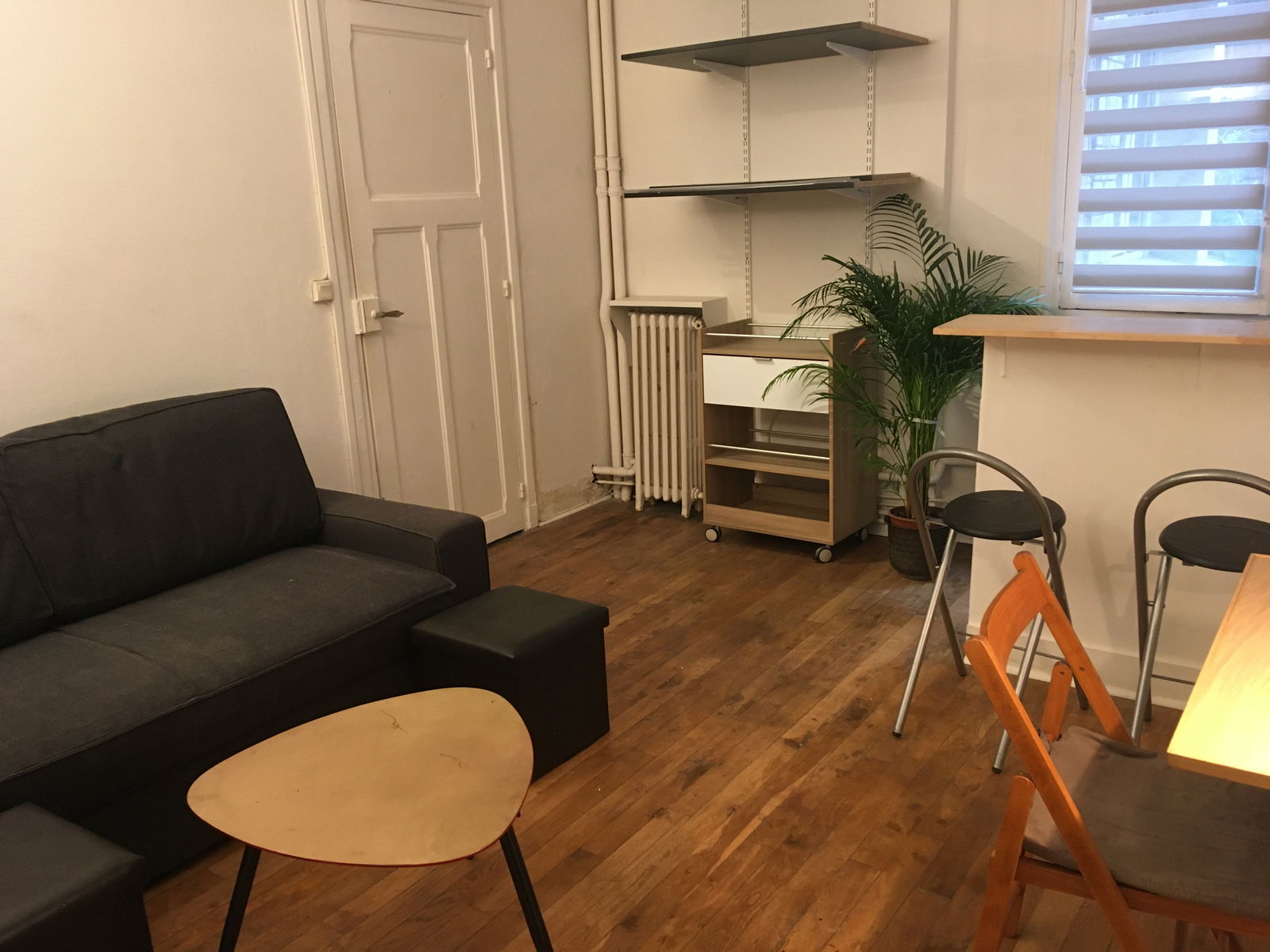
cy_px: 476
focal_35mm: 29
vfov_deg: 48.2
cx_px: 635
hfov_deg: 61.7
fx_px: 1064
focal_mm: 4.15
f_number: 2.2
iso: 160
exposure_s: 1/33
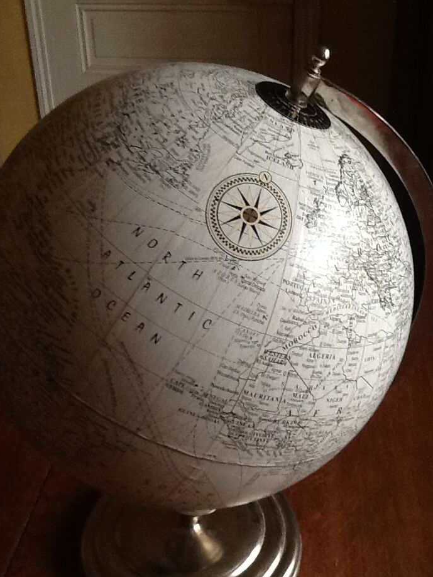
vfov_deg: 41.2
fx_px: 767
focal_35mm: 46
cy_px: 290
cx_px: 222
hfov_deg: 31.5
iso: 125
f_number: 2.4
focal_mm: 2.03
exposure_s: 1/30
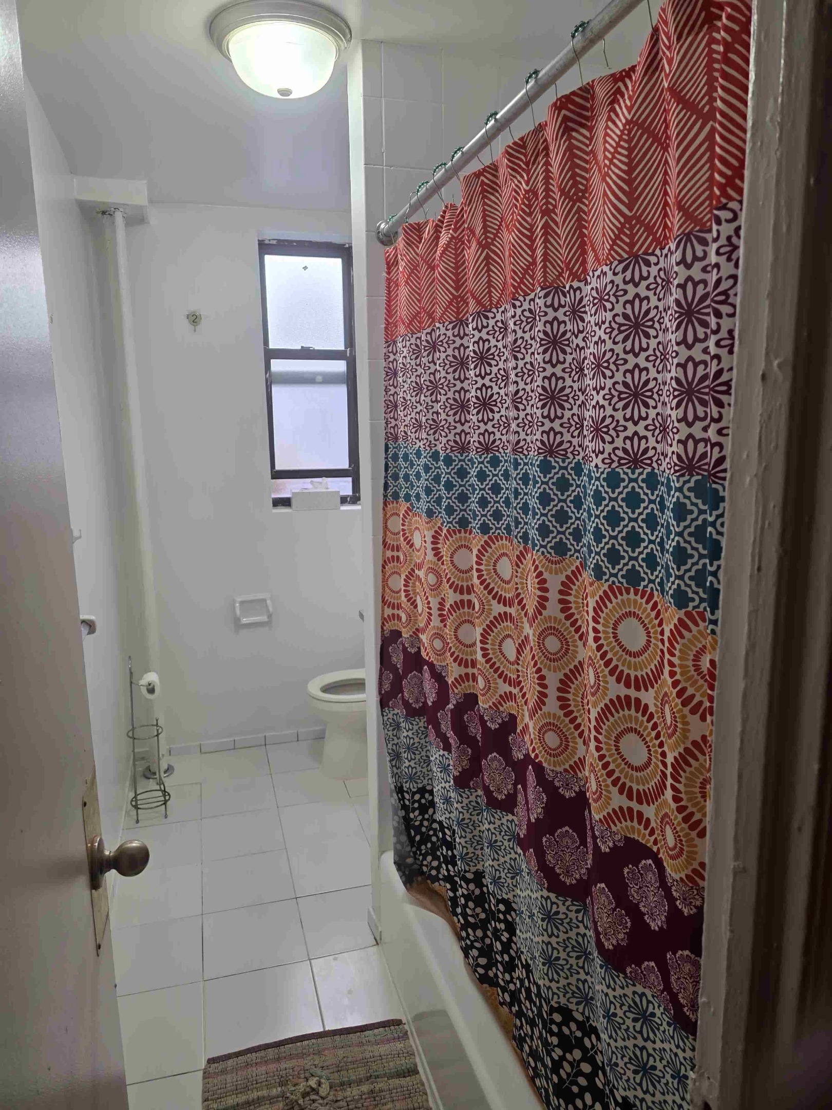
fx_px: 737
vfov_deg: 73.9
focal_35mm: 23
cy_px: 555
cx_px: 416
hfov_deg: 58.9
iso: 80
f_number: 1.7
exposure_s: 1/120
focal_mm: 6.3
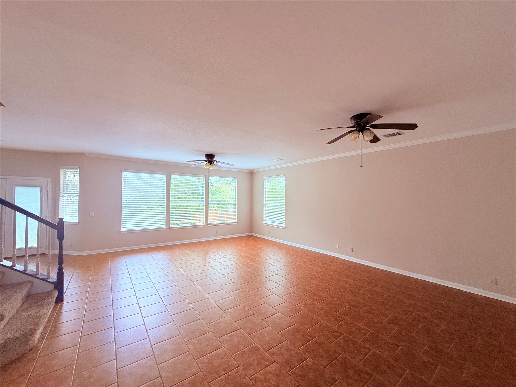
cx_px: 258
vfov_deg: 85.7
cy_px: 194
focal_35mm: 14
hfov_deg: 102.1
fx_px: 209
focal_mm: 2.22
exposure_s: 1/99
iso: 125
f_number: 2.2
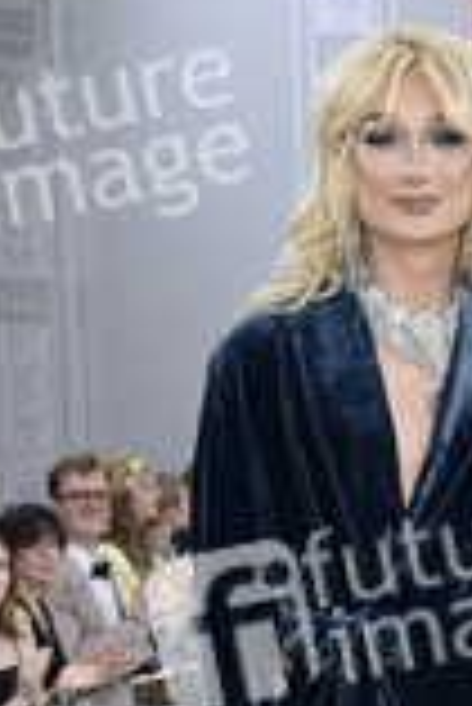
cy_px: 832
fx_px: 2394
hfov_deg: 11.1
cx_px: 508
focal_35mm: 122
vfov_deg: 16.1
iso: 500
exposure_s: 1/250
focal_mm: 48
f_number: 5.6
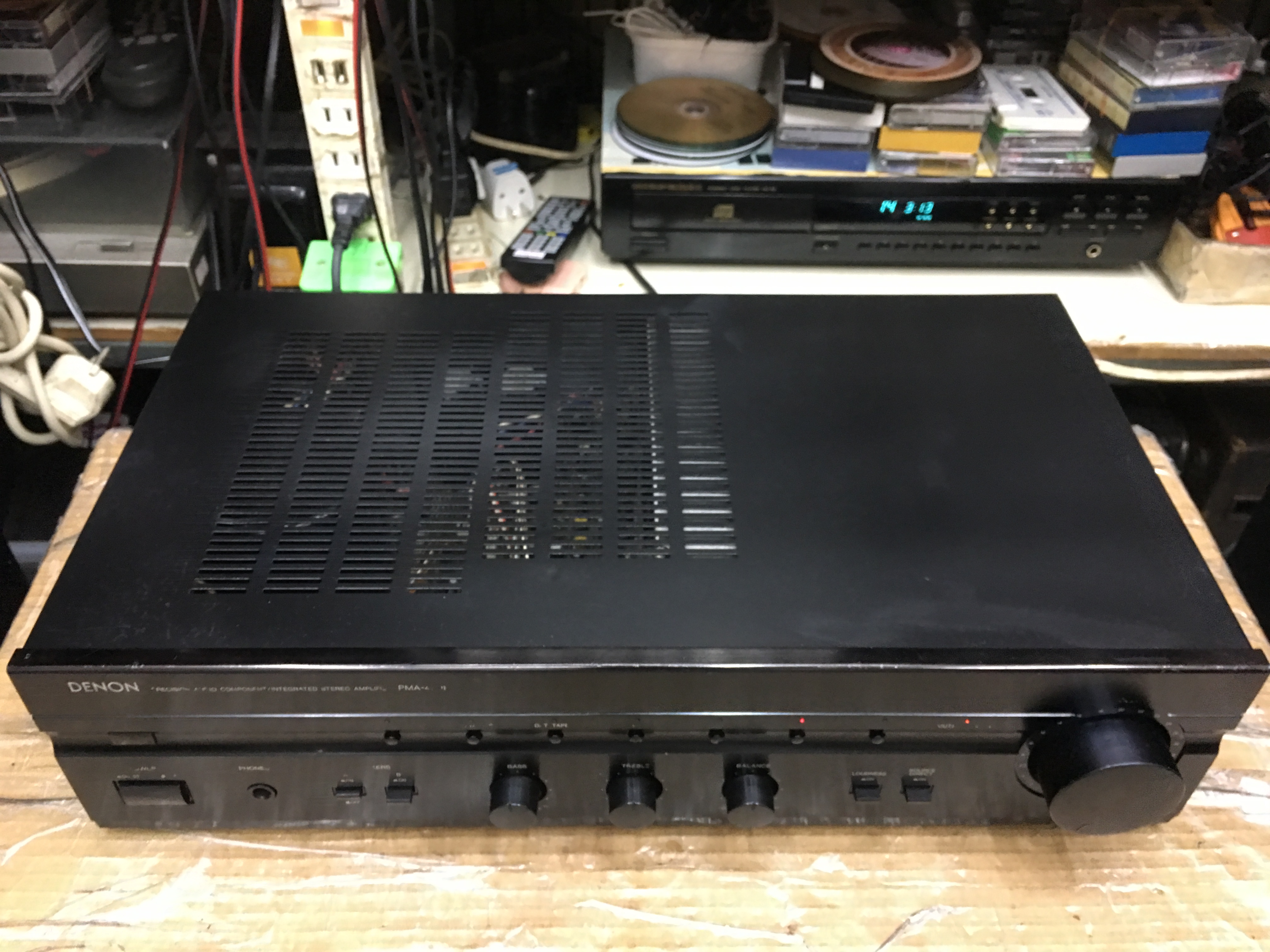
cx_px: 635
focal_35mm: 29
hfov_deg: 61.7
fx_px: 1064
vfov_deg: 48.2
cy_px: 476
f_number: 2.2
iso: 100
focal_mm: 4.15
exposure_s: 1/8
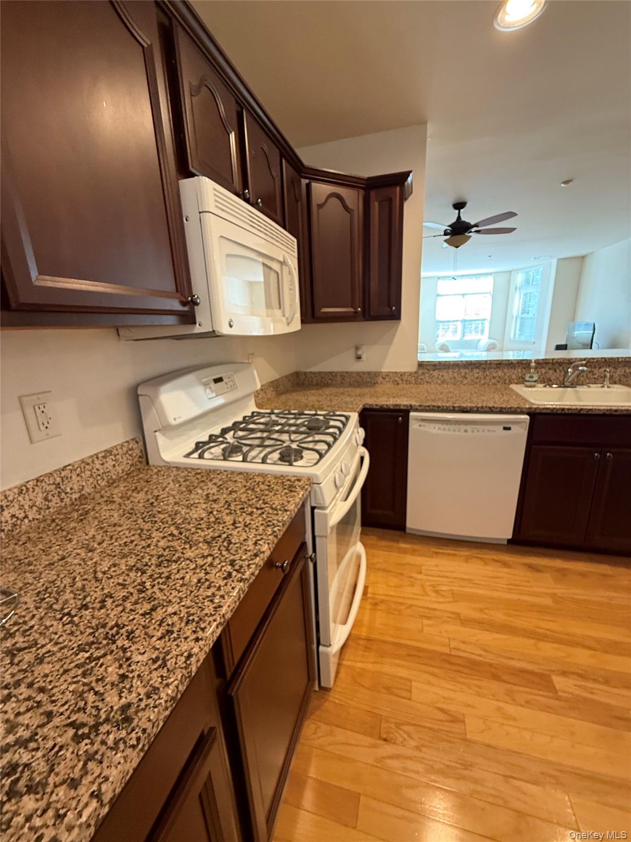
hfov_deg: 85.7
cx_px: 316
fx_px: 340
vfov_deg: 102.1
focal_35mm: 14
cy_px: 421
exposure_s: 1/60
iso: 250
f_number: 2.2
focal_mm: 2.22
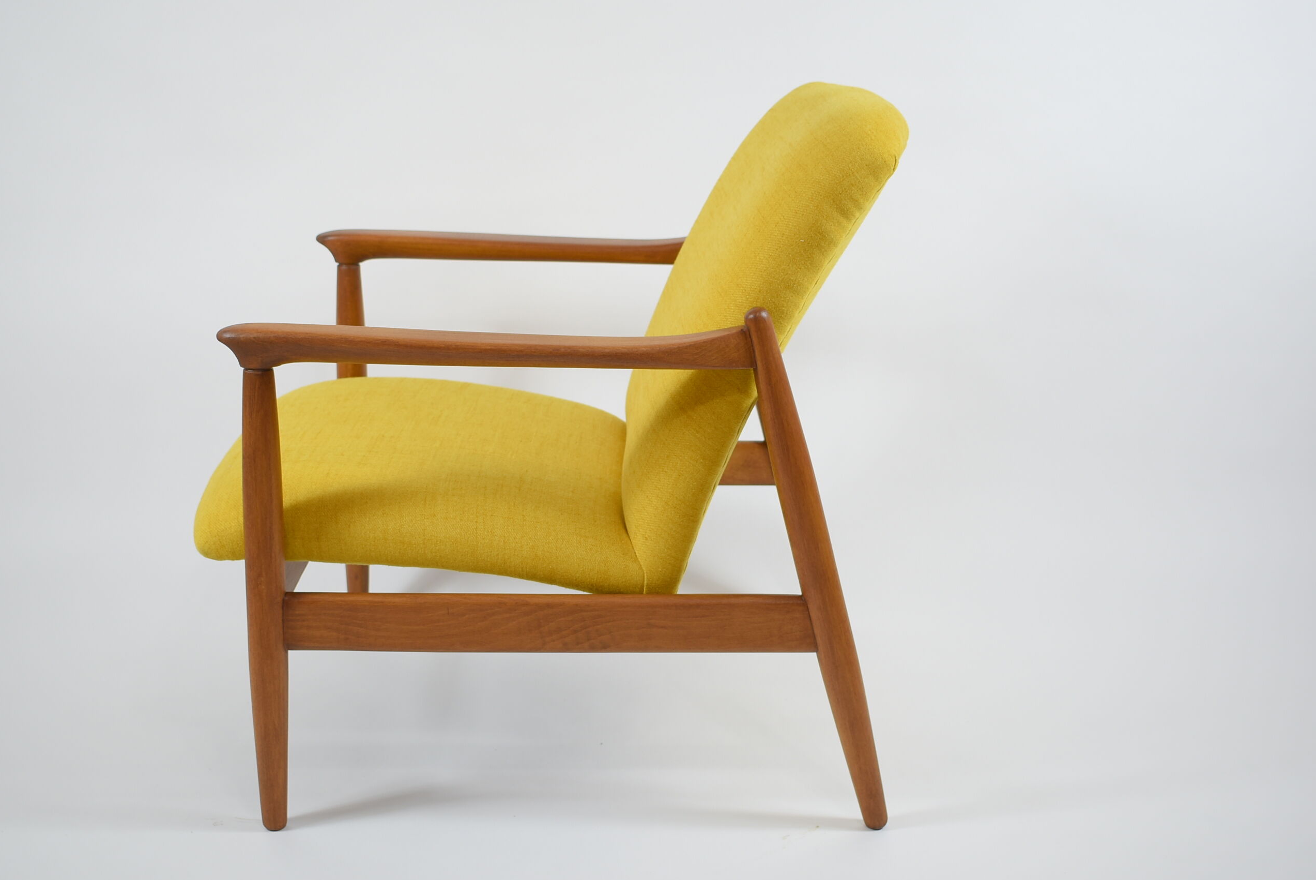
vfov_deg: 28.4
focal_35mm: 48
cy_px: 453
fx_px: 1741
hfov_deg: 41.4
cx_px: 596
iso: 100
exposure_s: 1/20
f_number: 4
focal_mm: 27
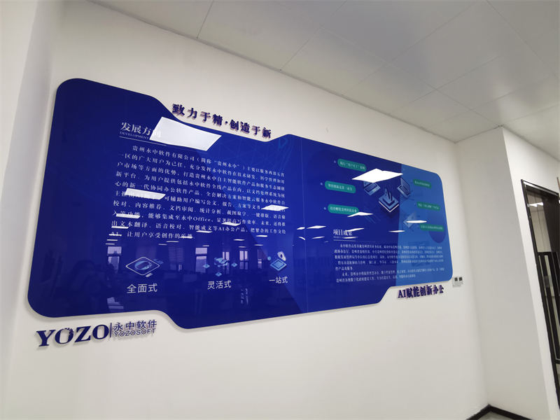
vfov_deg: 74.7
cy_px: 210
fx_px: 275
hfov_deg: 91.0
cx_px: 280
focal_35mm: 17
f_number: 2.2
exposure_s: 1/50
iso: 100
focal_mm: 2.26
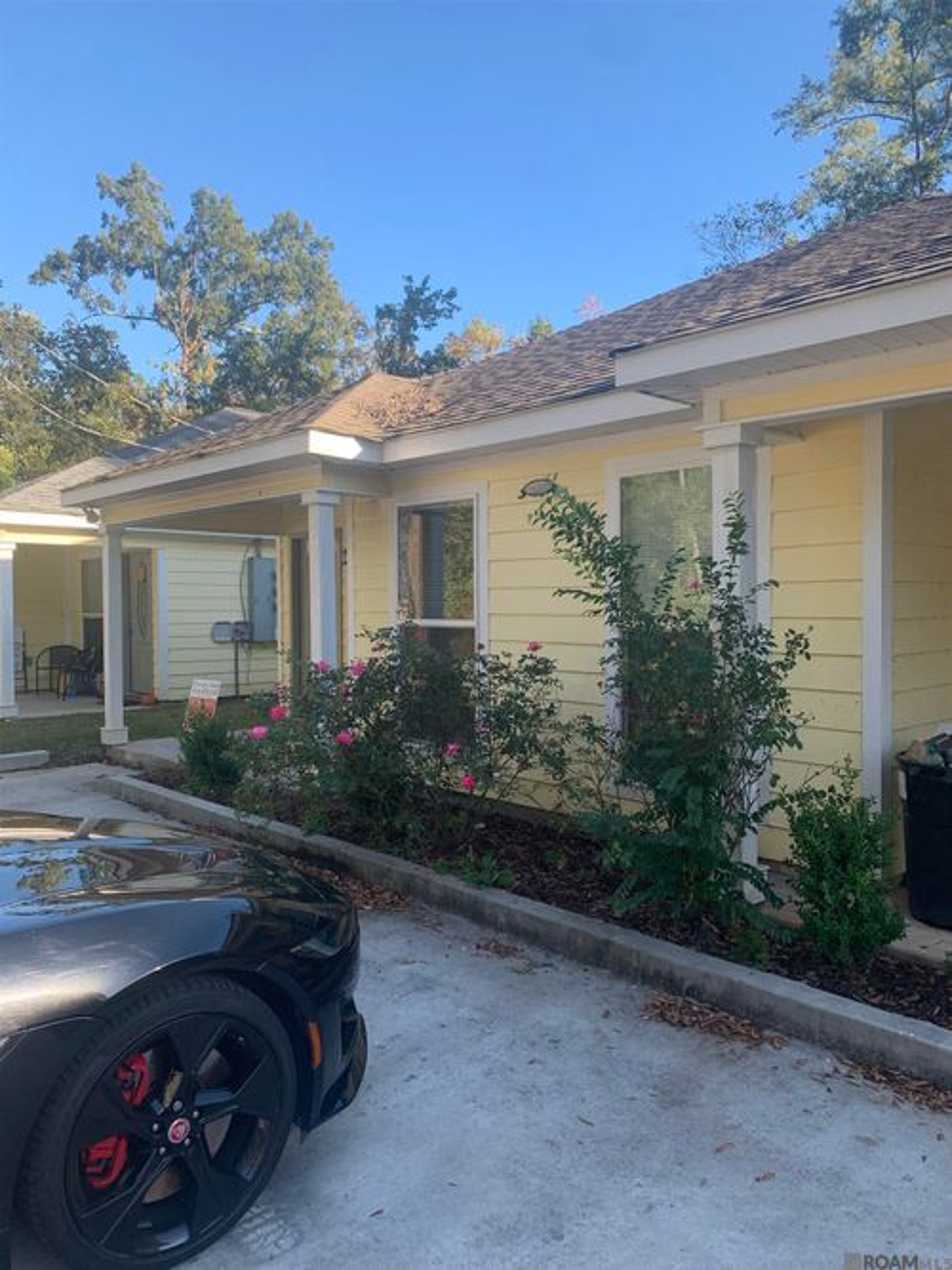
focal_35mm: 26
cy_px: 635
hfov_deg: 53.0
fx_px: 954
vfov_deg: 67.3
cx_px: 476
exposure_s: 1/463
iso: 25
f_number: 1.8
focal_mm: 4.25
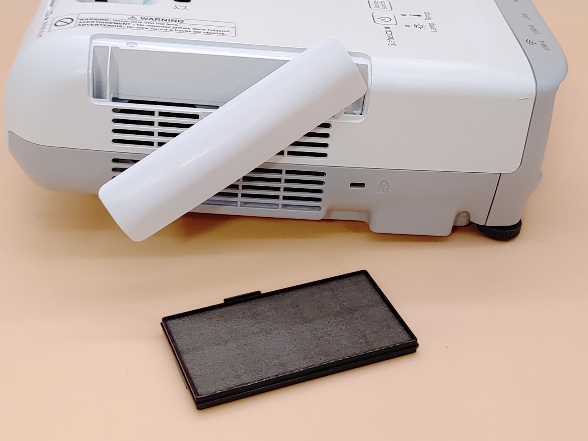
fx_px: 968
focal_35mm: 57
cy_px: 220
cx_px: 294
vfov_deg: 25.7
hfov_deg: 33.8
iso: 50
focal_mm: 4.36
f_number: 1.8
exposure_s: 1/61
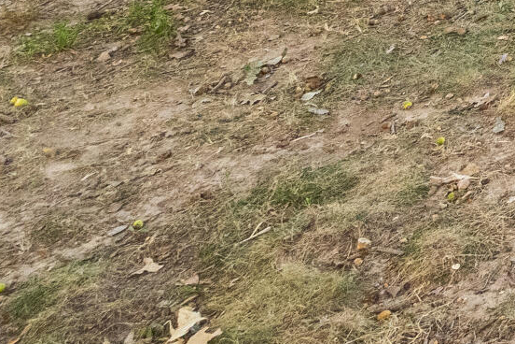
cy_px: -556
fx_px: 1244
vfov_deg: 11.8
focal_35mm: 87
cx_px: 1222
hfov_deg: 14.9
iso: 2000
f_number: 9
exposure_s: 1/80
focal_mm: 16
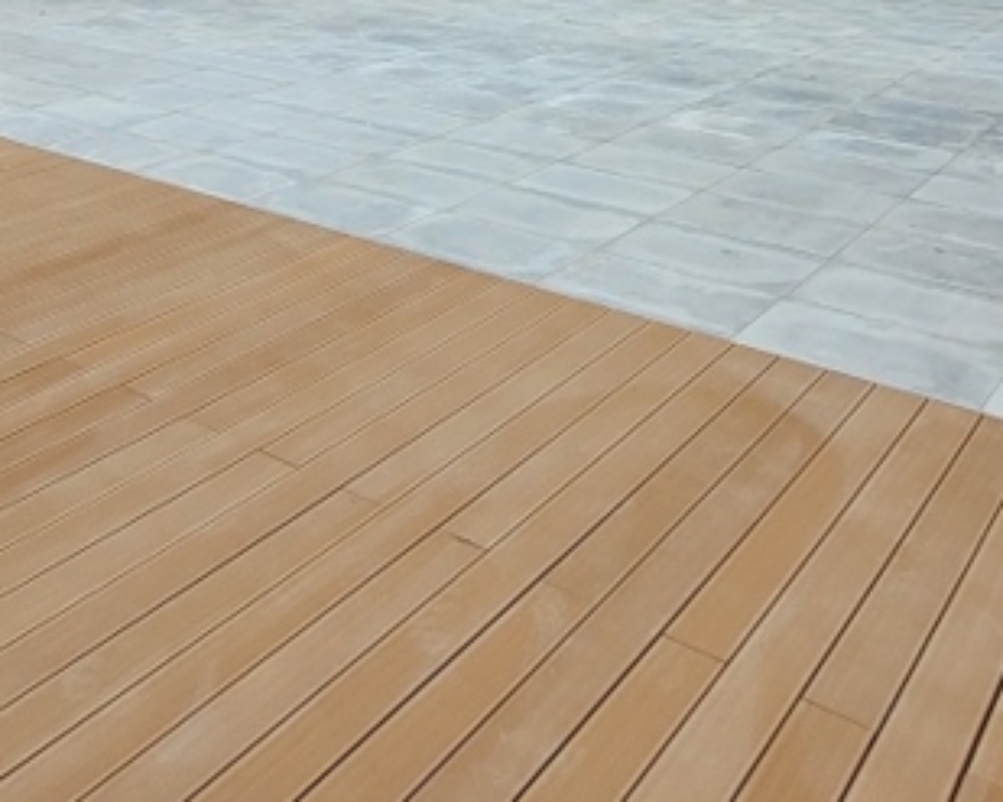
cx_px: 643
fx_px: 1098
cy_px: -226
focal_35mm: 37
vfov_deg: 31.5
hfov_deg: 48.5
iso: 40
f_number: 2.2
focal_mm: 1.74
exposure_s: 1/579
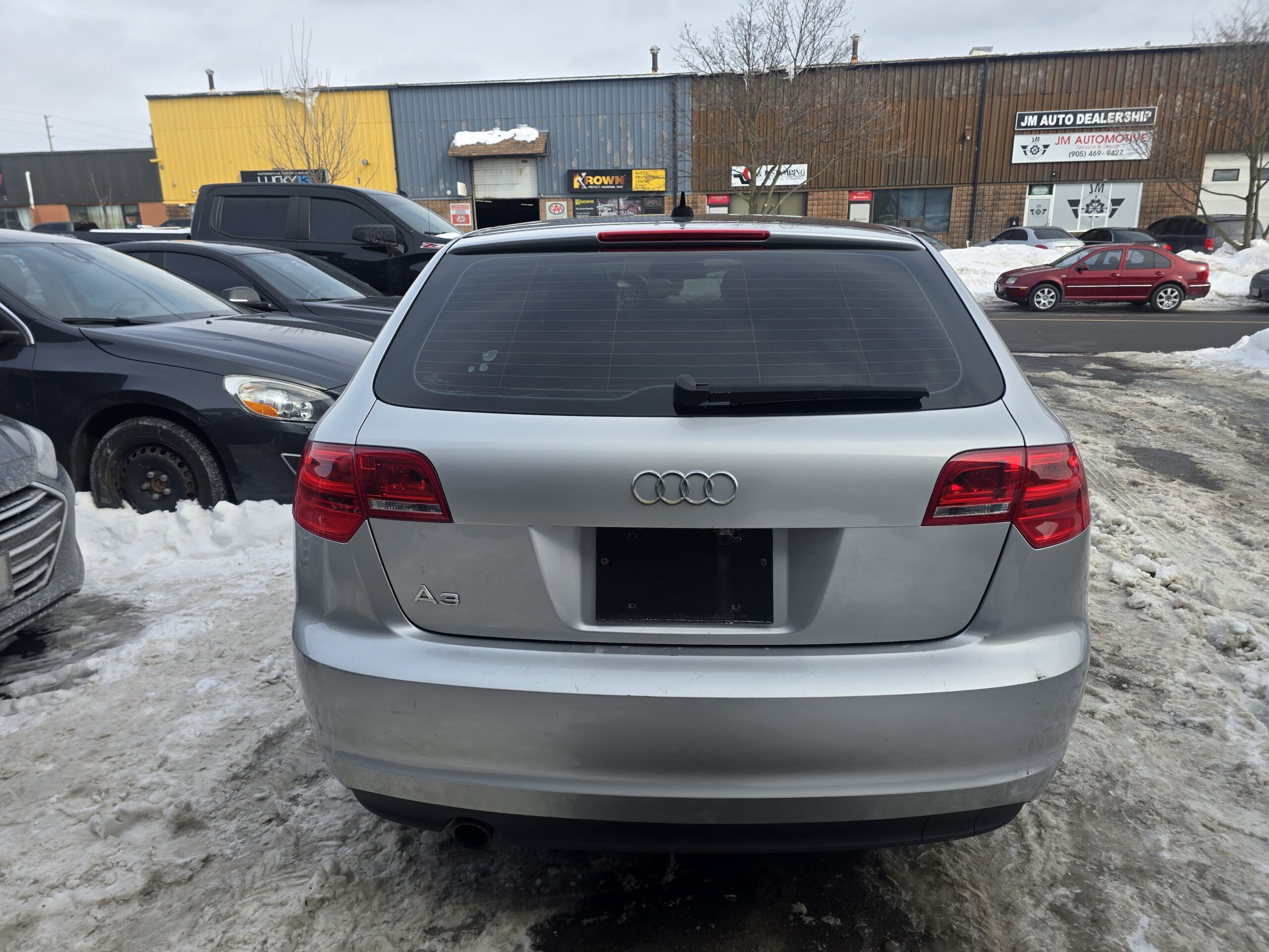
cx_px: 634
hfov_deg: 73.9
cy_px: 476
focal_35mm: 23
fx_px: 843
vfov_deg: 58.9
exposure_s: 1/542
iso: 12
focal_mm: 6.3
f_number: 1.7
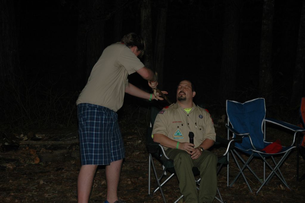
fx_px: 1041
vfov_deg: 11.1
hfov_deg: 16.7
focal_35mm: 123
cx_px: 152
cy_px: 102
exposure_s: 1/60
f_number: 5.3
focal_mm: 82
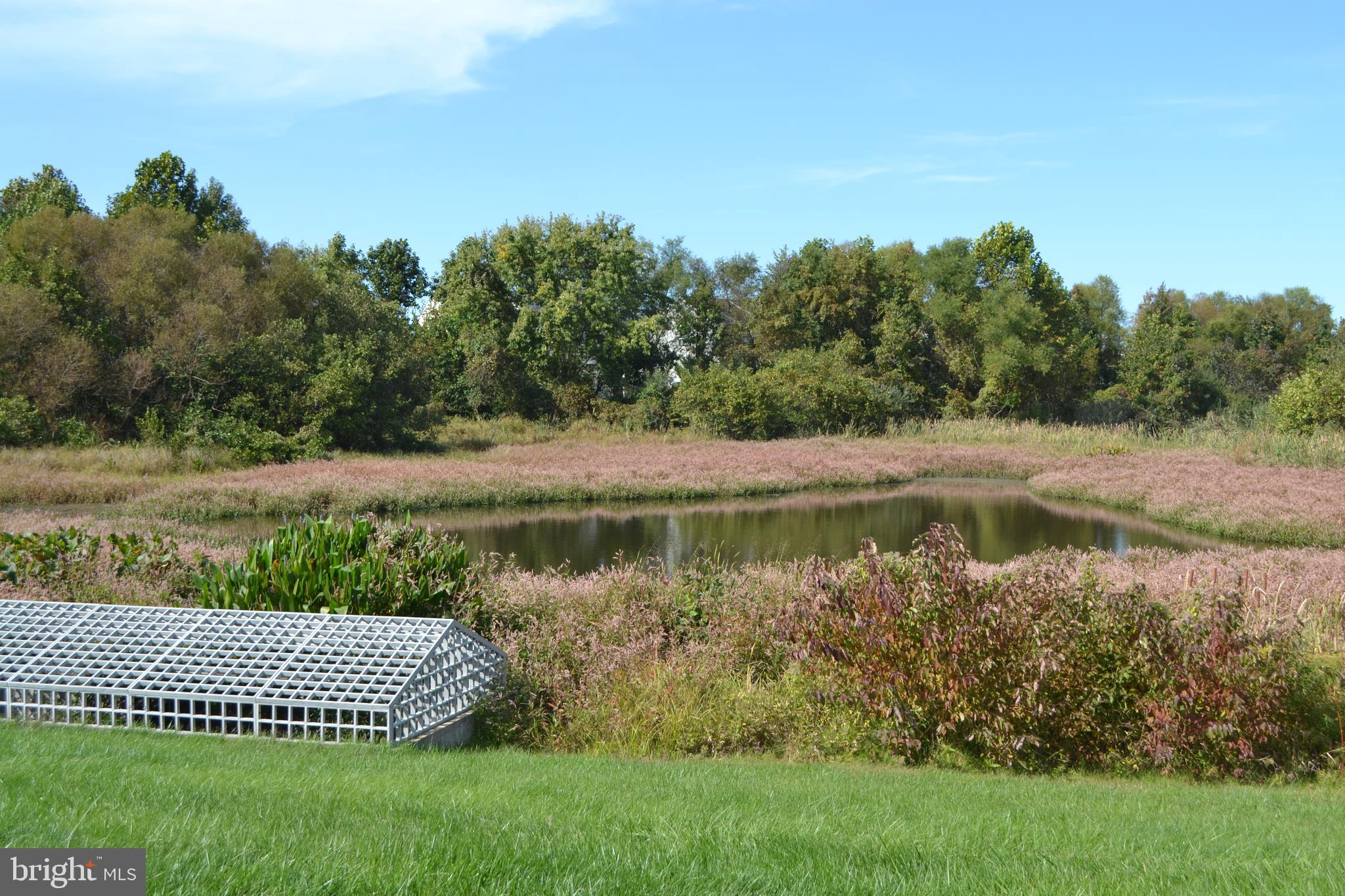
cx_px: 672
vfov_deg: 34.2
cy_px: 448
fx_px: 1457
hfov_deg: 49.6
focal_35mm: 39
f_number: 7.1
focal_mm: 26
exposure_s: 1/200
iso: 100
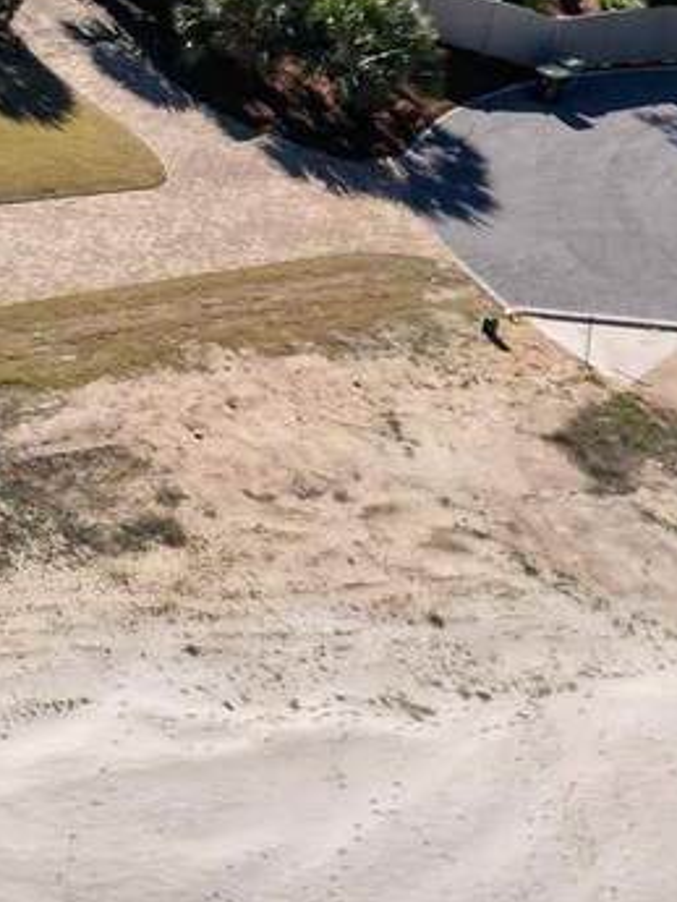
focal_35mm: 89
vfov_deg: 21.4
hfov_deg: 14.0
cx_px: -677
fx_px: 2319
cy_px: 50
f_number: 1.7
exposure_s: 1/100
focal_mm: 6.72
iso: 130
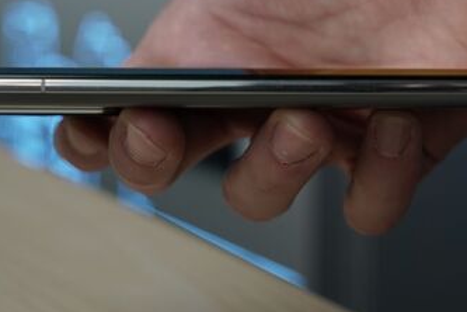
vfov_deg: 22.8
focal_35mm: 59
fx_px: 765
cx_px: 202
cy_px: 88
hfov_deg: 33.9
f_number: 4
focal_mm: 32
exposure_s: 1/60
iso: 250
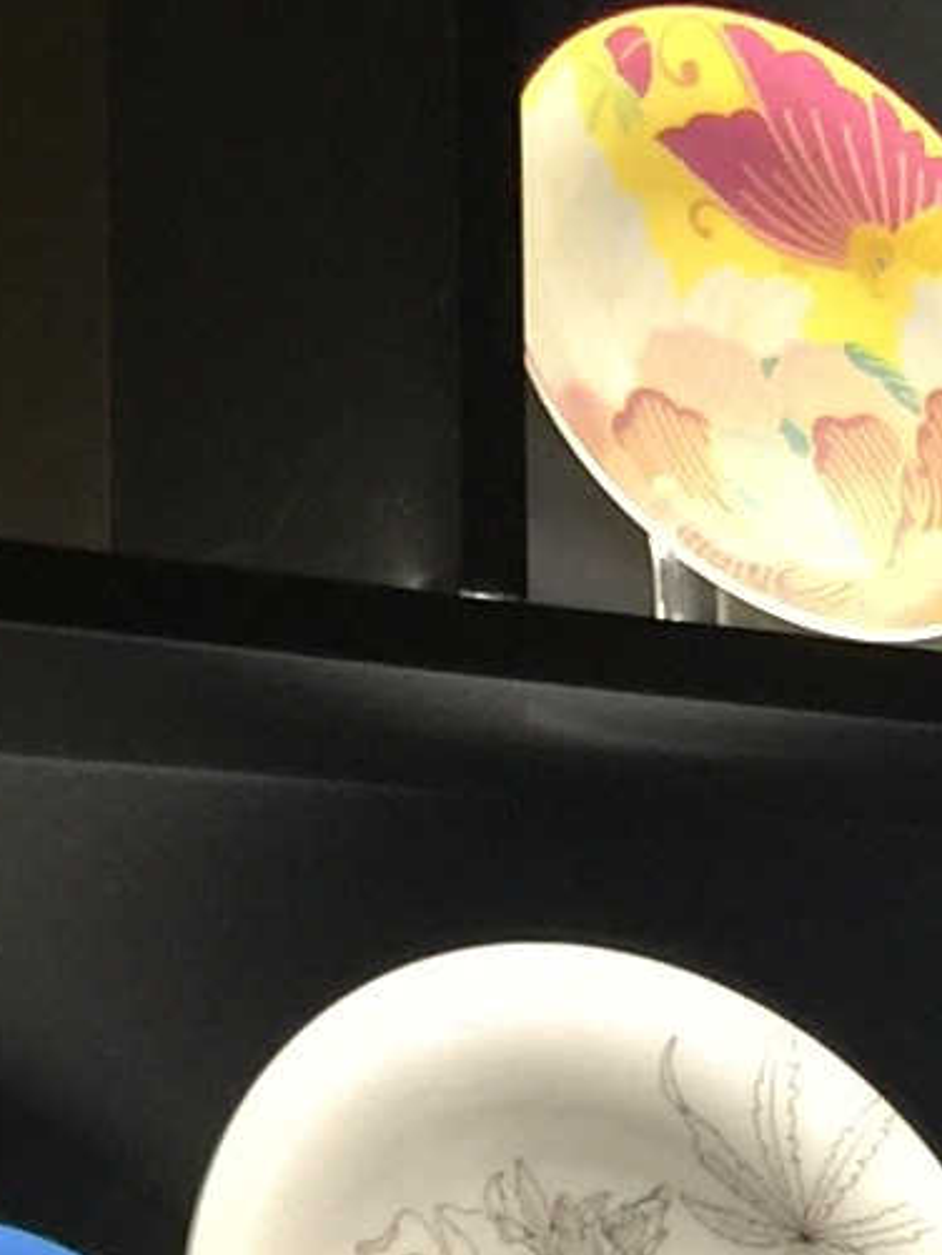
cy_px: 1541
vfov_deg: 10.3
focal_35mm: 189
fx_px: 6855
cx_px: 443
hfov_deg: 7.9
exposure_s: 1/10
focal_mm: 4.15
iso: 100
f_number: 2.2
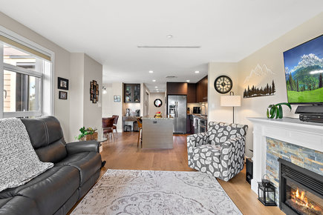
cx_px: 162
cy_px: 108
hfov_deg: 96.7
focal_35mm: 16
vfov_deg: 73.7
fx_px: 144
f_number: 7.1
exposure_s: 1/4
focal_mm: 16
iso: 320
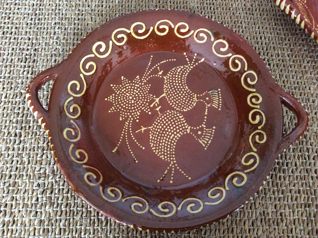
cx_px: 159
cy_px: 119
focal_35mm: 32
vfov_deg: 44.1
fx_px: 294
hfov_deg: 56.9
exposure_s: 1/20
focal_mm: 3.3
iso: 320
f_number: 2.4
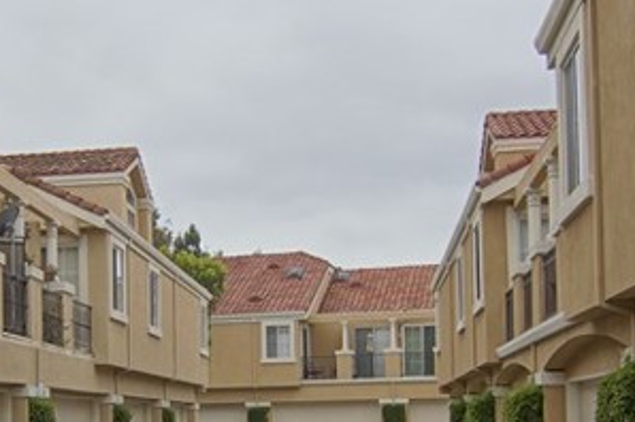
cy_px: 401
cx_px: 43
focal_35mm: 57
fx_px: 999
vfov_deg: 23.1
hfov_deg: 33.1
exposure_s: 1/200
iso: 100
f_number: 7.1
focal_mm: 11
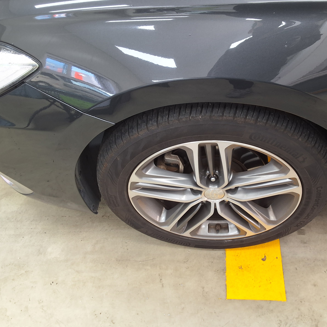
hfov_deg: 47.8
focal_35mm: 34
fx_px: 363
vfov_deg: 48.5
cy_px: 164
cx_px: 211
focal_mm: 2.91
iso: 64
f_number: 1.9
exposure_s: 1/40
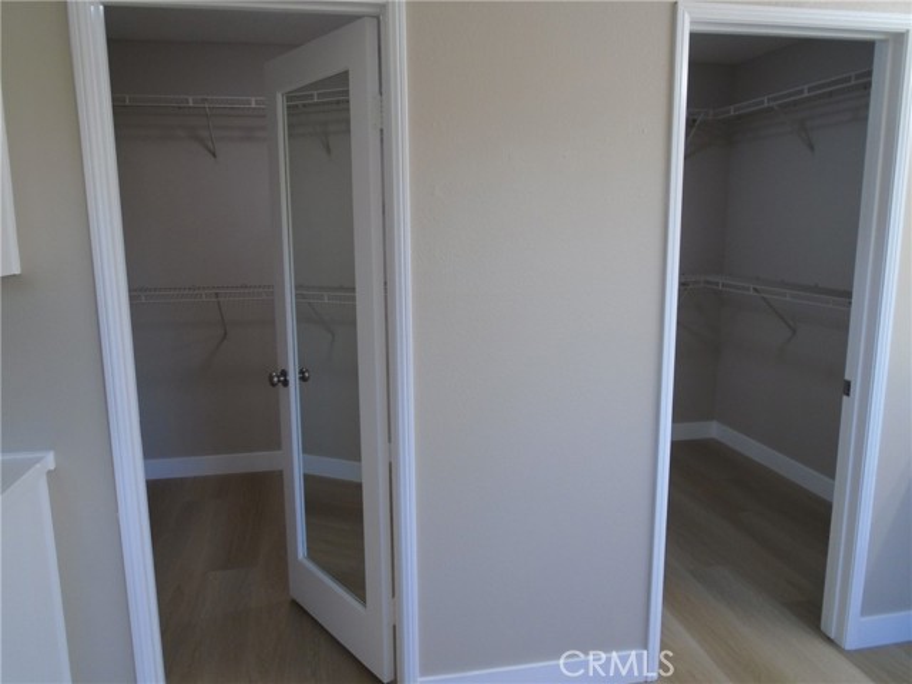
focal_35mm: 26
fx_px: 685
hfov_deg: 67.3
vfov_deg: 53.1
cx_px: 456
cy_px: 342
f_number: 3.2
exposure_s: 1/40
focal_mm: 4.6
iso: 100
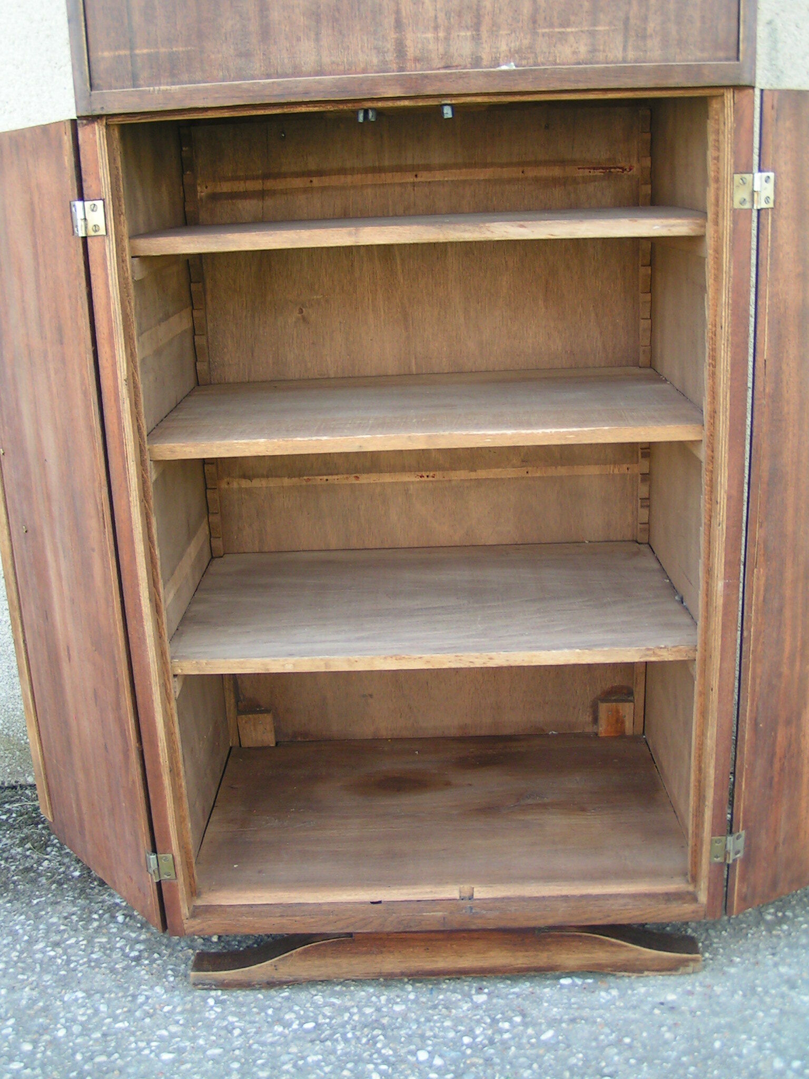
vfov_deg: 49.0
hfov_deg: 37.7
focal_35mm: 38
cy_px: 540
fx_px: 1184
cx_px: 404
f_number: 2.8
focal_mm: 5.8
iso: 50
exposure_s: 1/50
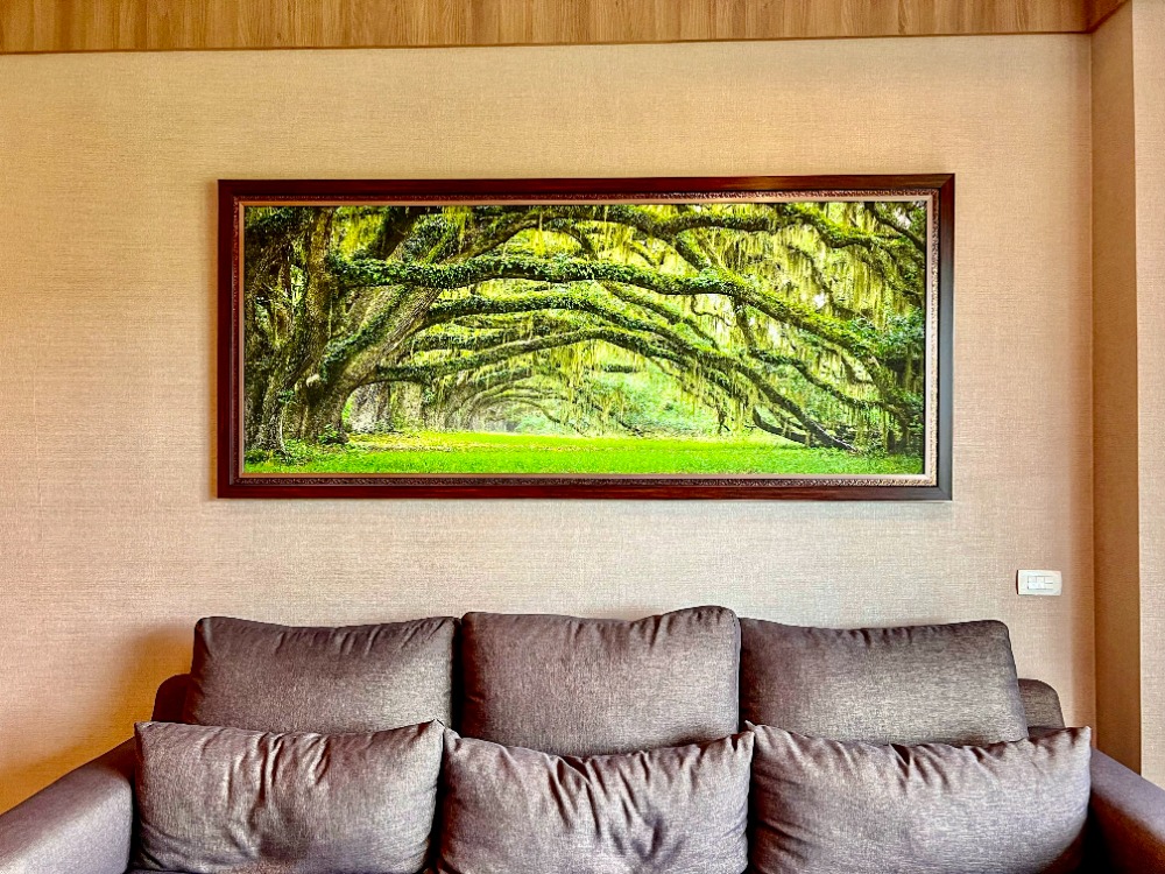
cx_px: 582
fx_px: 875
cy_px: 437
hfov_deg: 67.3
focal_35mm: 26
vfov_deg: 53.1
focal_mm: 5.7
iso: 80
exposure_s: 1/50
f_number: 1.5
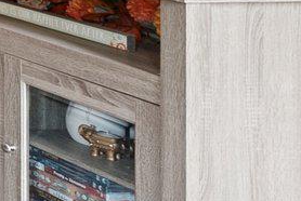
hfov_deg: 9.8
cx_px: -730
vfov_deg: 11.9
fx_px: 862
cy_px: -199
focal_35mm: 103
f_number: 9
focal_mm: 14
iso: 250
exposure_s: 1/2.5
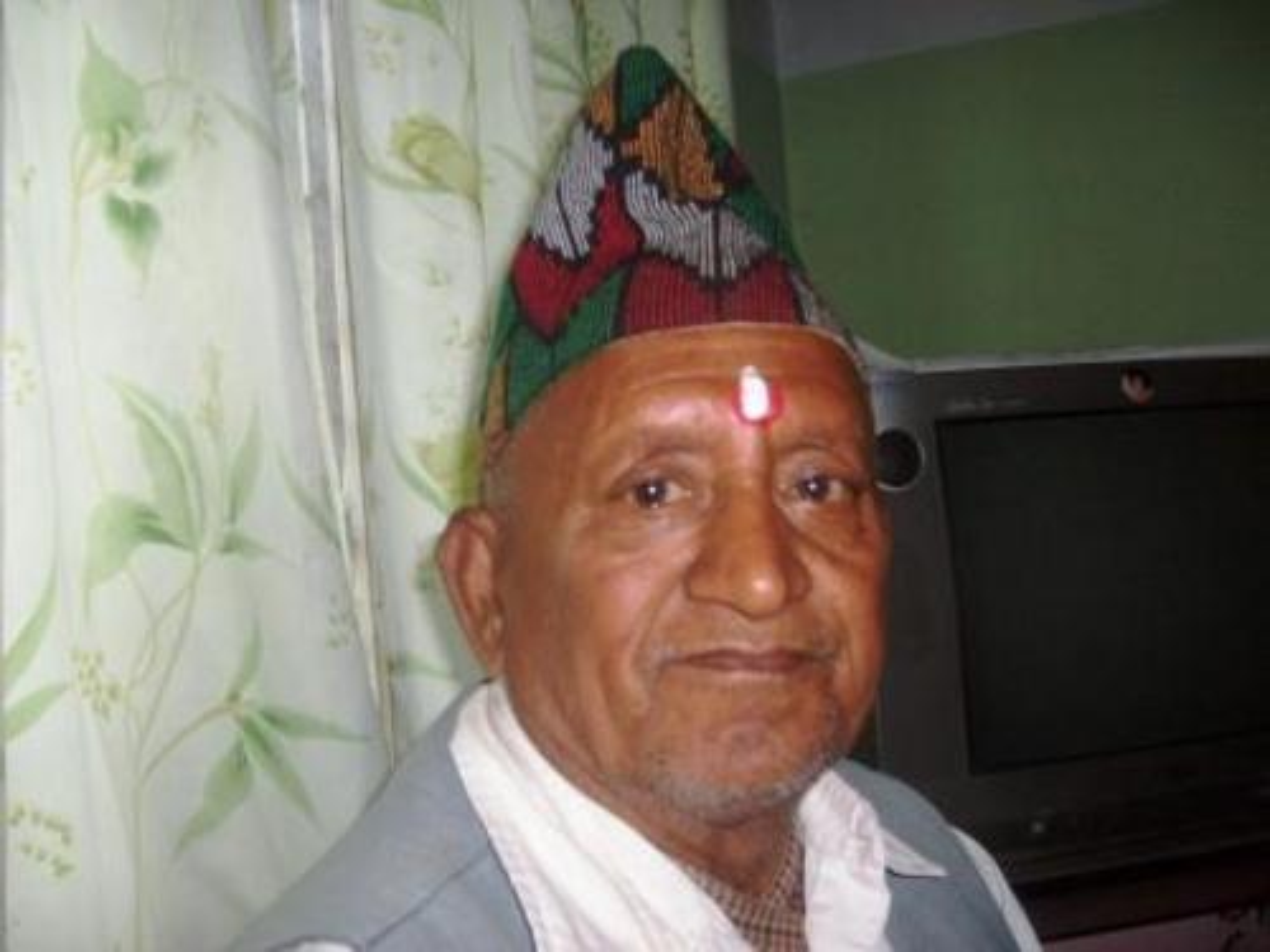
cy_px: 476
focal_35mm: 35
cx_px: 635
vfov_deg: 40.7
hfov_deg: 52.6
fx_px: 1284
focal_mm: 5.8
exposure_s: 1/45
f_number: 2.8
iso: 100
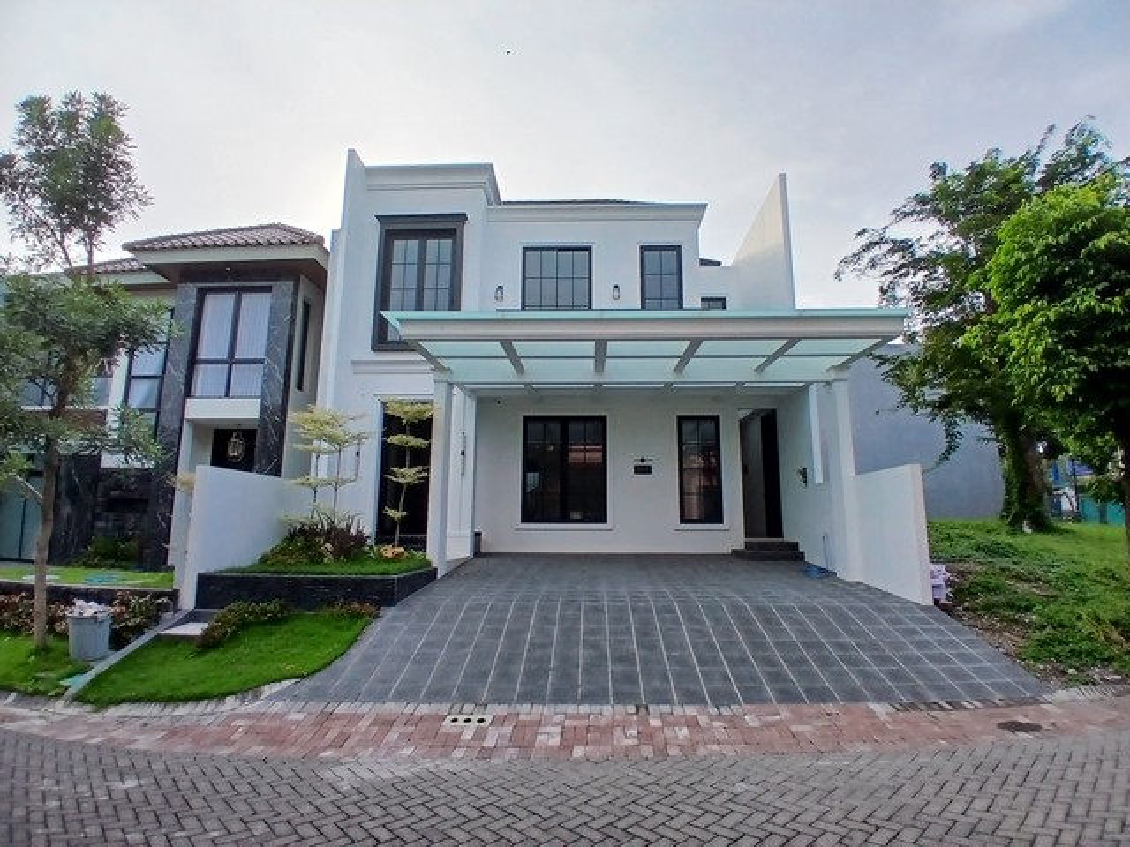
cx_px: 565
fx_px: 555
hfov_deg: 91.0
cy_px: 424
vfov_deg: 74.7
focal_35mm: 17
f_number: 2.2
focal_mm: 1.4
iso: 50
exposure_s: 1/833
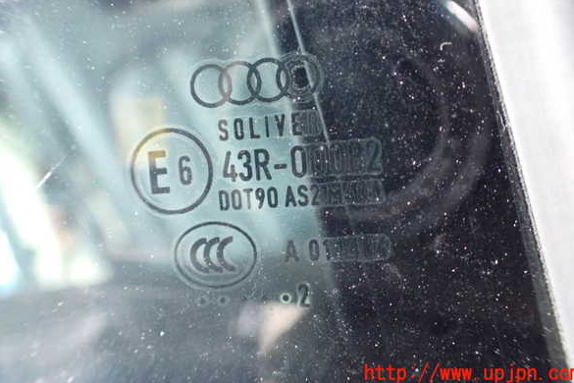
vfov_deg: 41.0
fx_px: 510
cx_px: 291
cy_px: 165
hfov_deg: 58.7
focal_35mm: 32
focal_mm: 5.4
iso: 1250
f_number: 2.3
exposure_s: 1/30
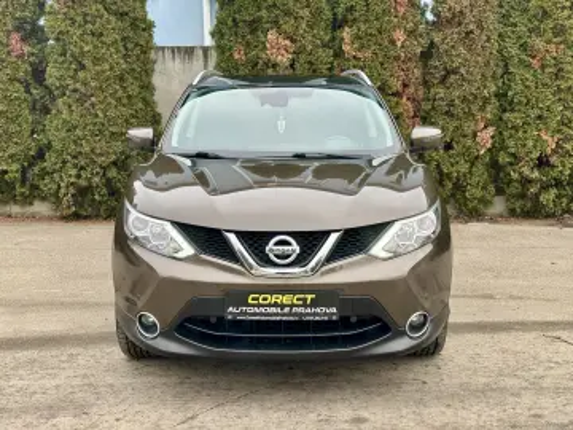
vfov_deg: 30.3
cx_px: 286
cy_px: 215
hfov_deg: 39.7
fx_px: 795
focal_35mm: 48
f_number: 1.78
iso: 64
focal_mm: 6.86
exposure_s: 1/439
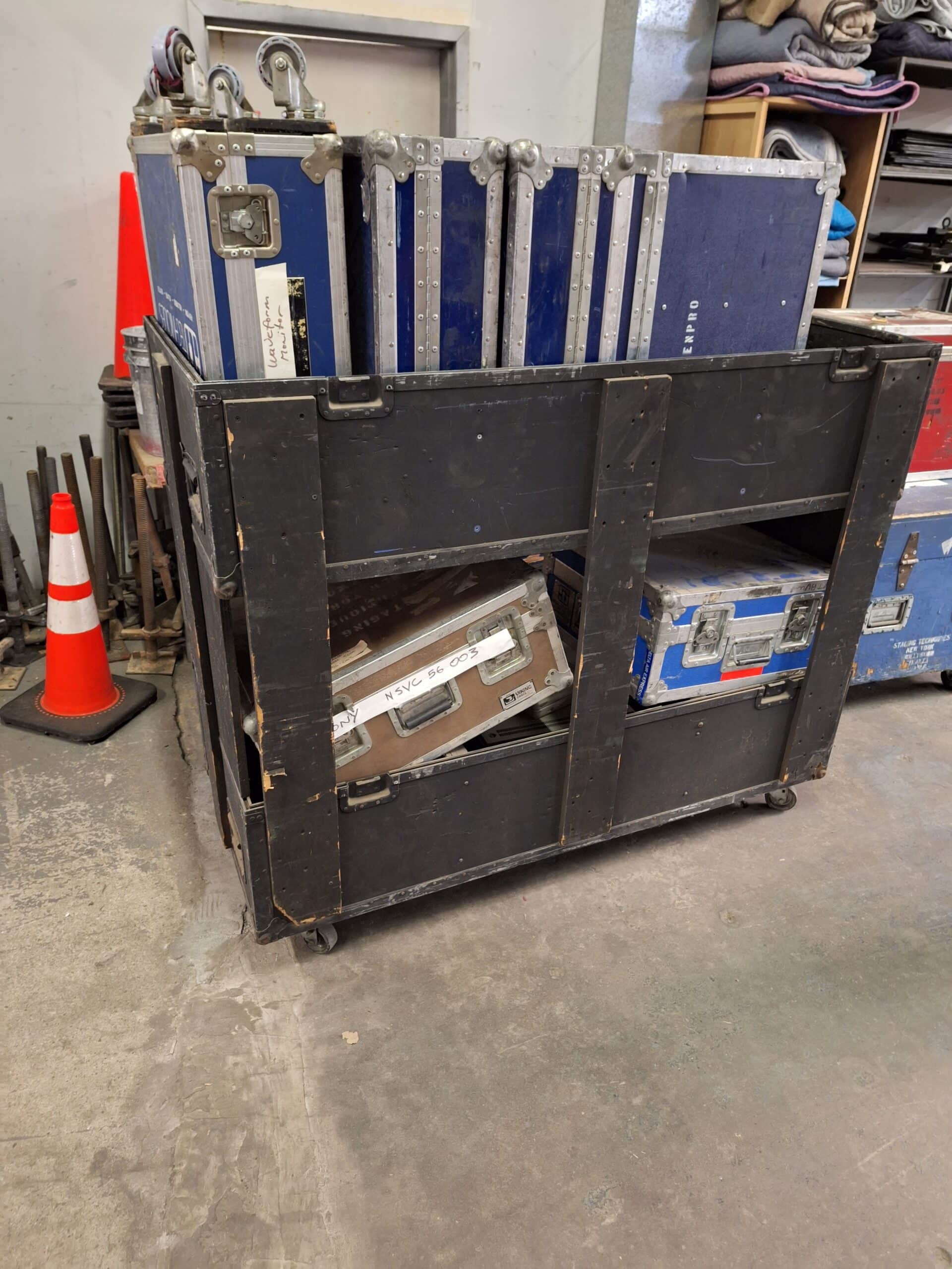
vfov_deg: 73.9
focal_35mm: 23
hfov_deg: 58.9
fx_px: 843
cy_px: 634
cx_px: 476
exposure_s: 1/20
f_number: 1.8
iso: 500
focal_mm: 5.54
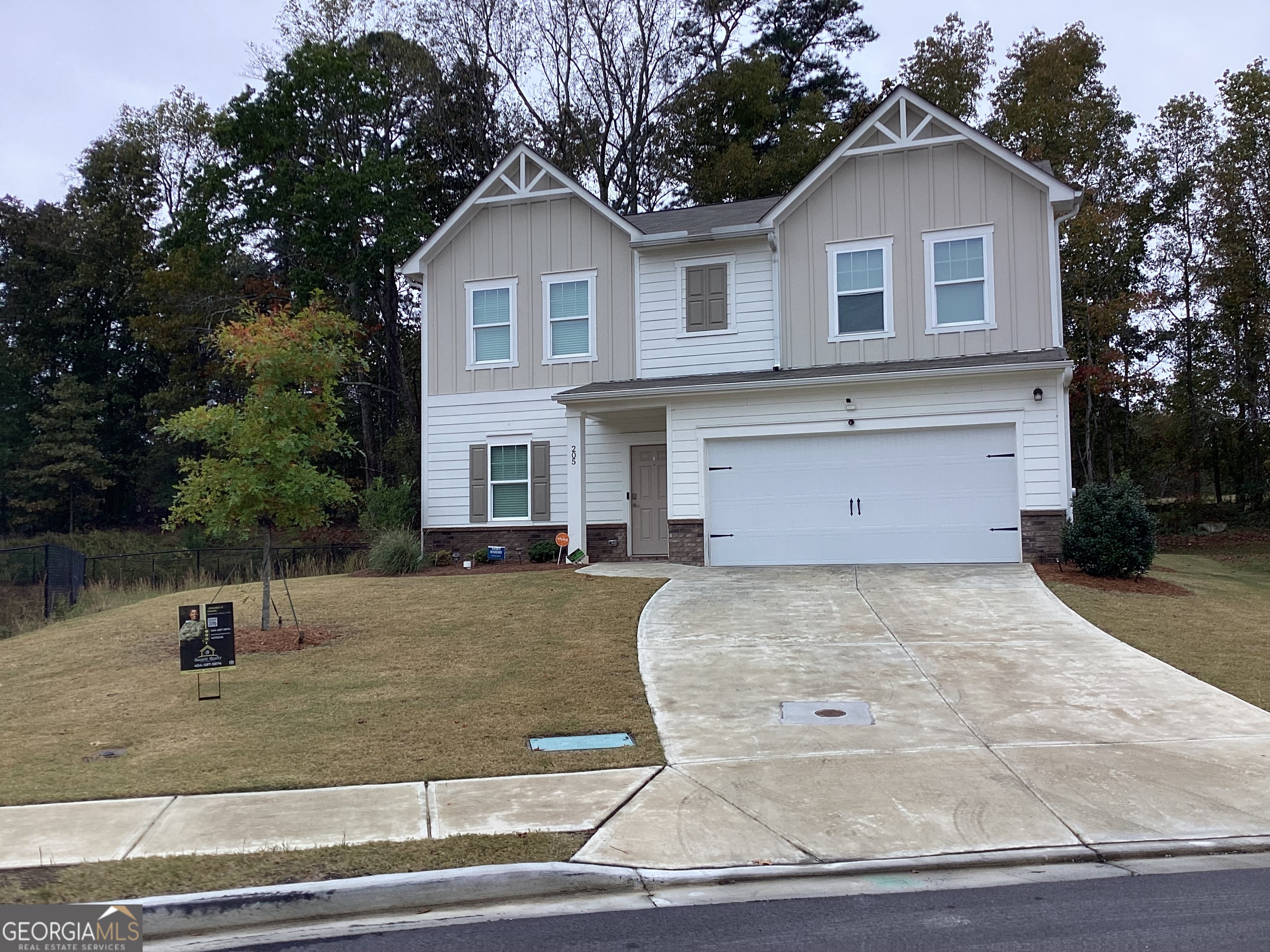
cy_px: 476
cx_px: 635
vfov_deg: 45.4
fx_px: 1137
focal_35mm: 31
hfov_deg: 58.4
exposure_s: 1/231
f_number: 2.4
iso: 25
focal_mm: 3.3
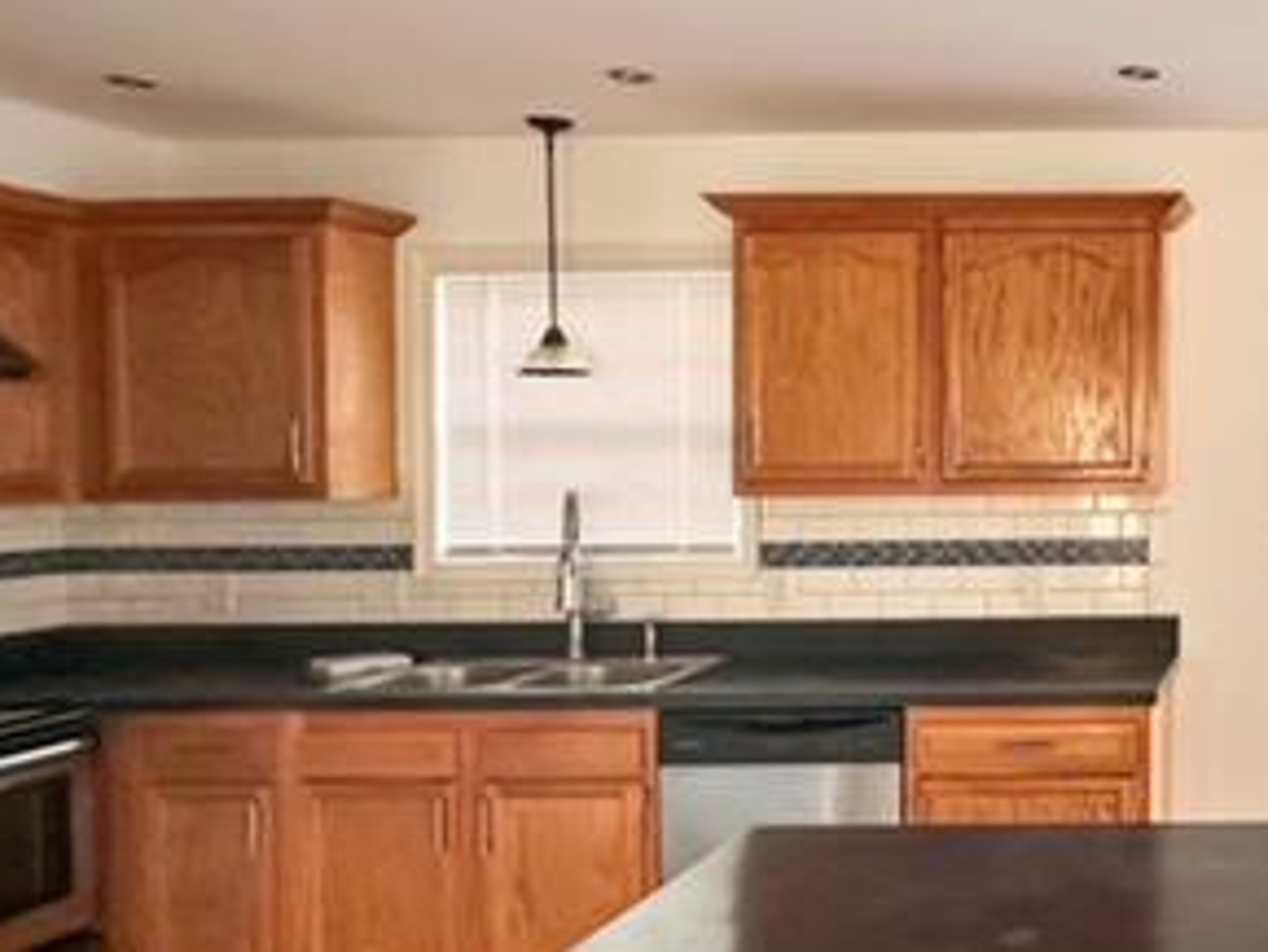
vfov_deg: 44.0
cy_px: 237
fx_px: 1136
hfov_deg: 54.4
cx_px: 1014
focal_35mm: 31
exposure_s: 1/100
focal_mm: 2.22
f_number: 2.2
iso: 160
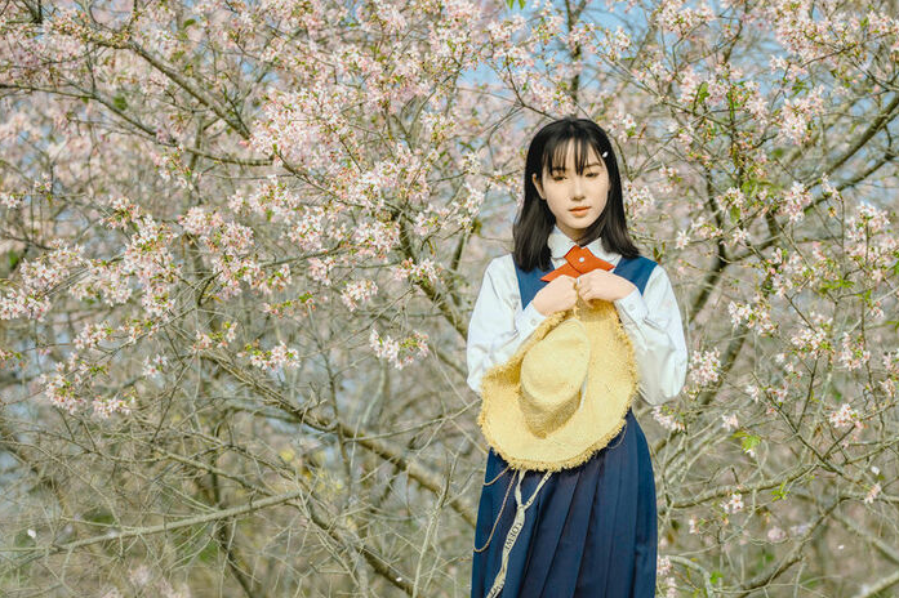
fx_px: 2596
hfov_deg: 19.6
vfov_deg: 13.1
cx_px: 530
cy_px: 410
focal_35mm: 104
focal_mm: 70
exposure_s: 1/1250
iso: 100
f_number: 2.8
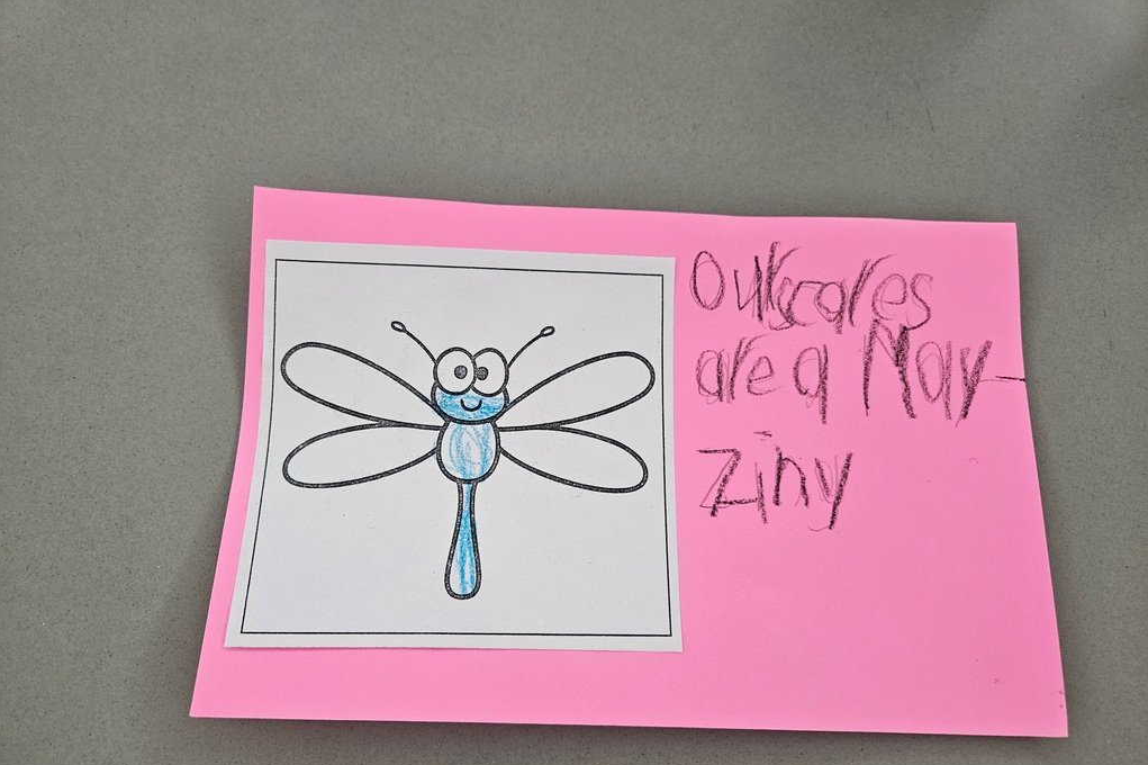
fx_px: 765
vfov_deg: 53.0
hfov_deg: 73.8
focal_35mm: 24
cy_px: 430
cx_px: 573
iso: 250
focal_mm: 5.4
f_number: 1.8
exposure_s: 1/120
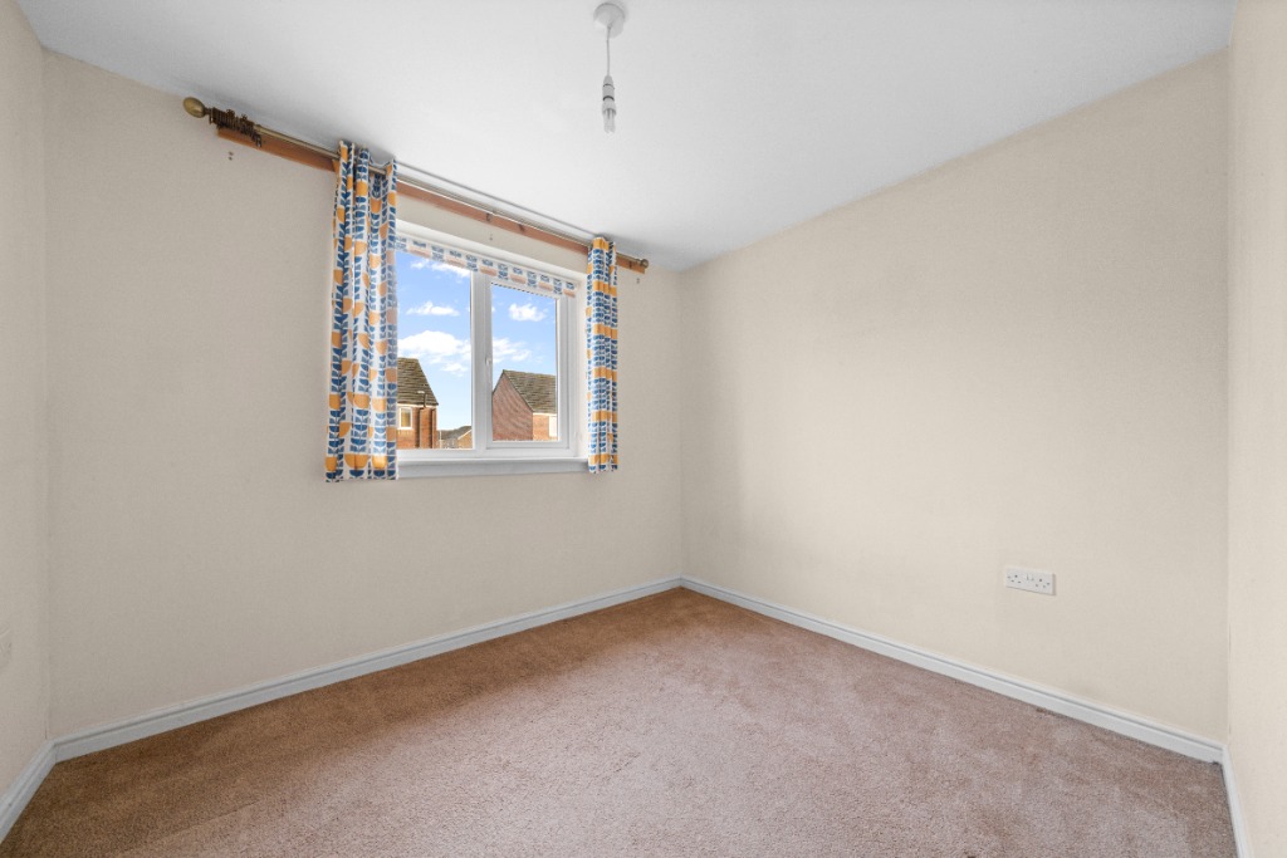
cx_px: 644
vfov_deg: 90.0
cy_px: 429
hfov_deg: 112.6
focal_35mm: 12
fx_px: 429
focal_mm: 12
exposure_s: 5
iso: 800
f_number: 22
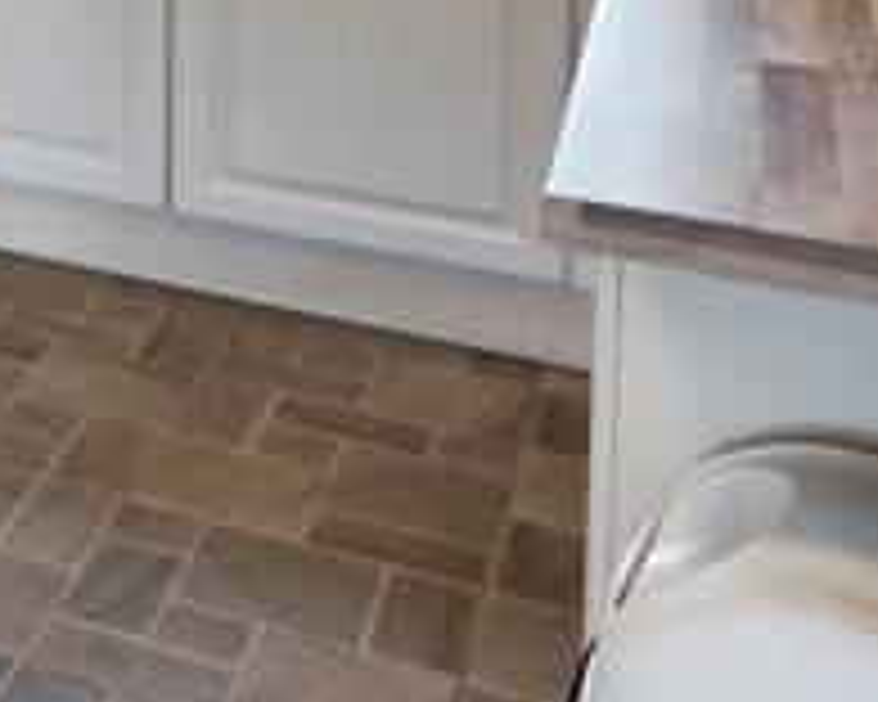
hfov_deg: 20.5
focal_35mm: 74
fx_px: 1923
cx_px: -563
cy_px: -205
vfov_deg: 19.2
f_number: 4
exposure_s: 1/160
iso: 500
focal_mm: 10
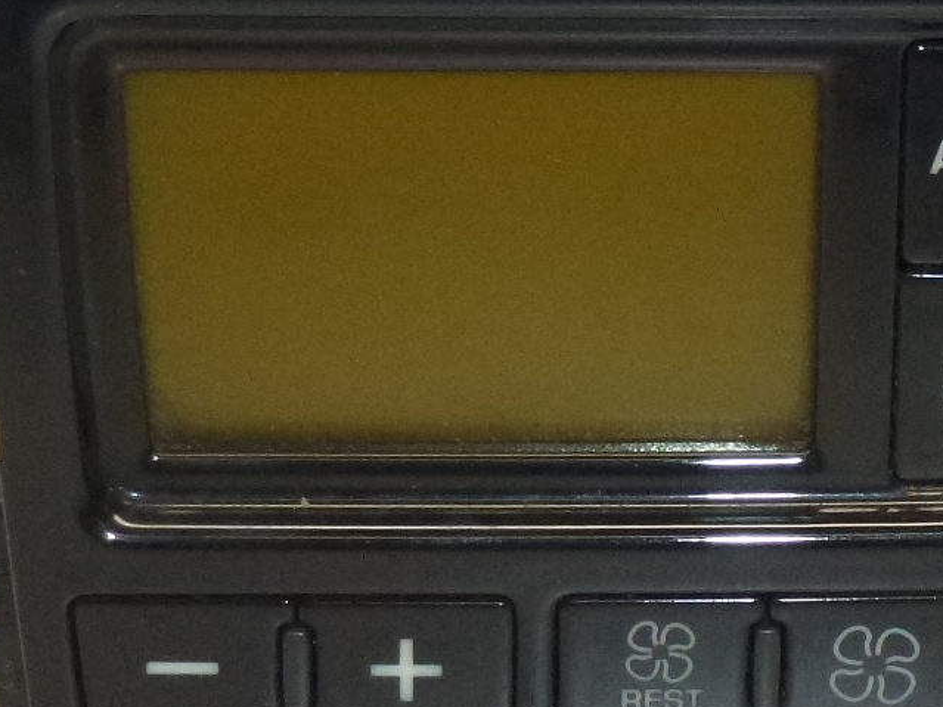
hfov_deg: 12.5
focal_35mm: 157
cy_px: 255
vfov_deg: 9.4
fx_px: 4276
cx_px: 809
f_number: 4.1
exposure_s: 1/160
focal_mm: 8.7
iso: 400
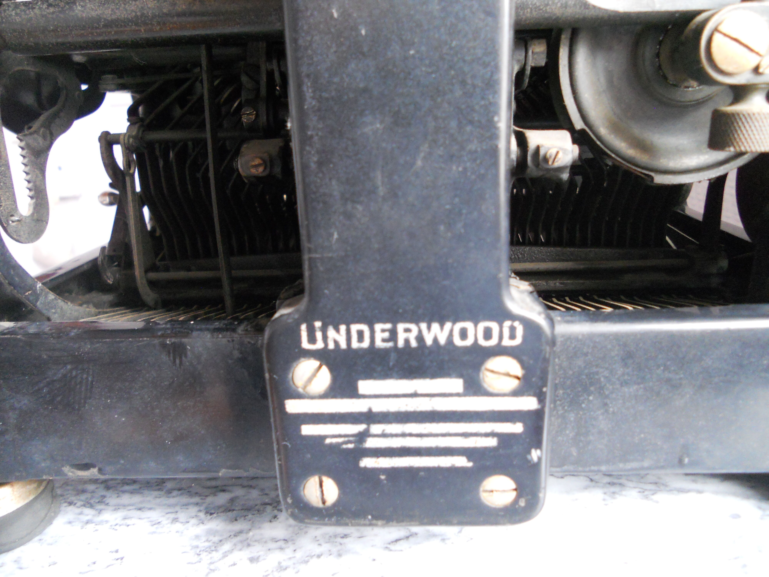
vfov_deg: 51.4
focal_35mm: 27
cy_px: 288
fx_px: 600
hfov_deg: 65.3
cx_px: 384
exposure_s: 1/8
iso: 400
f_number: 3.2
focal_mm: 4.9
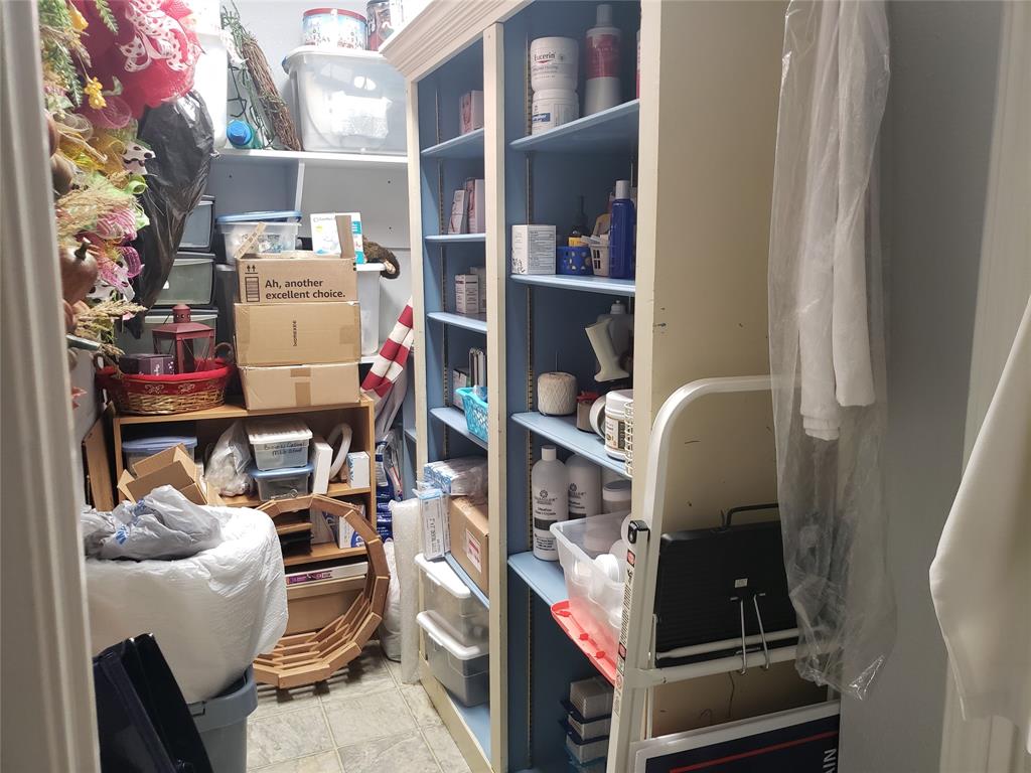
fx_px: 774
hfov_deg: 67.3
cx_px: 516
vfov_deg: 53.1
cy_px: 386
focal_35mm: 26
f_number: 1.5
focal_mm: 4.3
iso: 320
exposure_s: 1/60
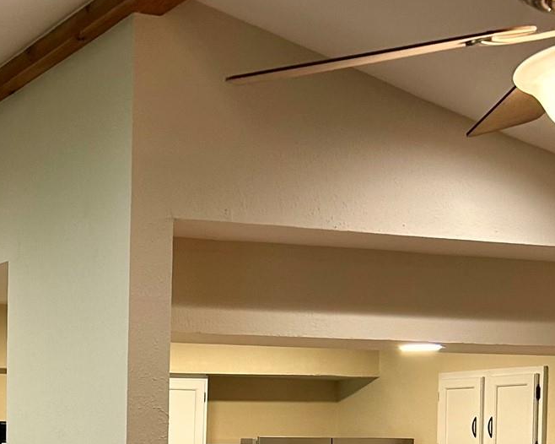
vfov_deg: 18.5
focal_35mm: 79
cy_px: 519
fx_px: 1297
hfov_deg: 22.9
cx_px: -37
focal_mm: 5.7
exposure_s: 1/60
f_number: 1.5
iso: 125
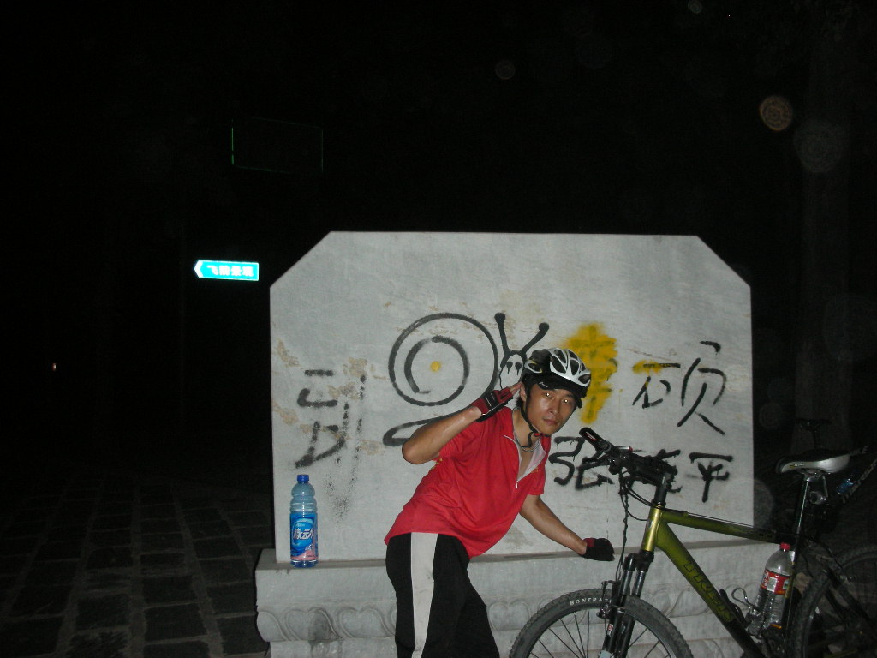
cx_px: 438
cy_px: 329
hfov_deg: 52.6
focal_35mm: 35
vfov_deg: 40.7
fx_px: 887
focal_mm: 5.8
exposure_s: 1/60.1
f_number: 3
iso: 200
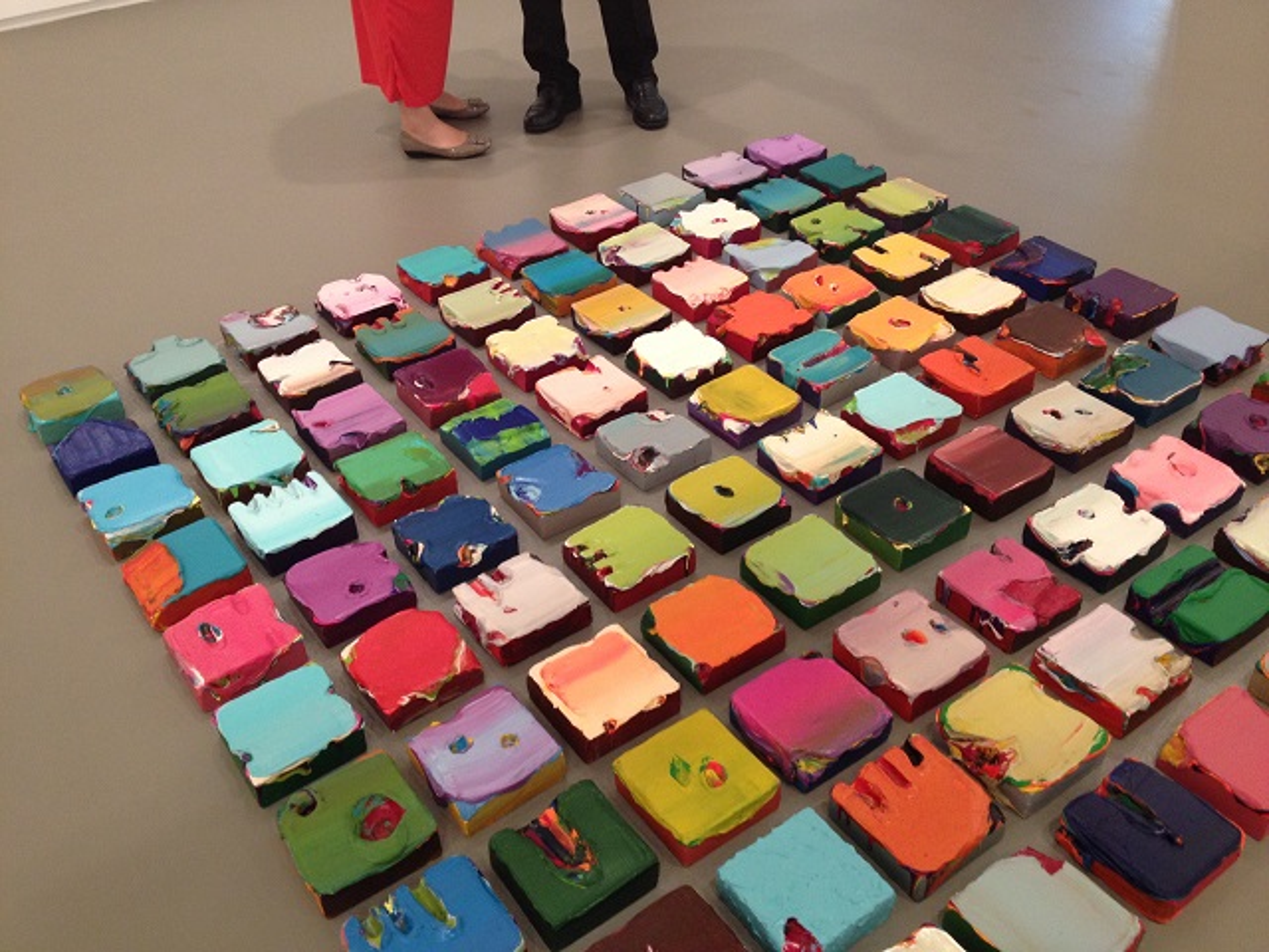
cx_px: 634
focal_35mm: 35
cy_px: 476
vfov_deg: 40.7
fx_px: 1283
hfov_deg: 52.6
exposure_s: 1/20
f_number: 2.4
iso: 125
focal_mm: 4.28
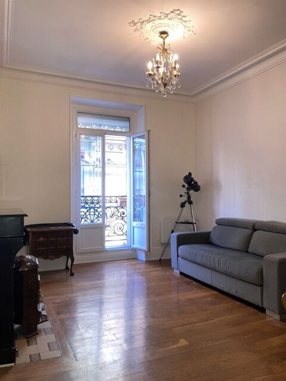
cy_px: 190
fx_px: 308
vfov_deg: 63.4
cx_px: 143
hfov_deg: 49.7
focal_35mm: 28
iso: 64
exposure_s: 1/50
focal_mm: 3.99
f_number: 1.8
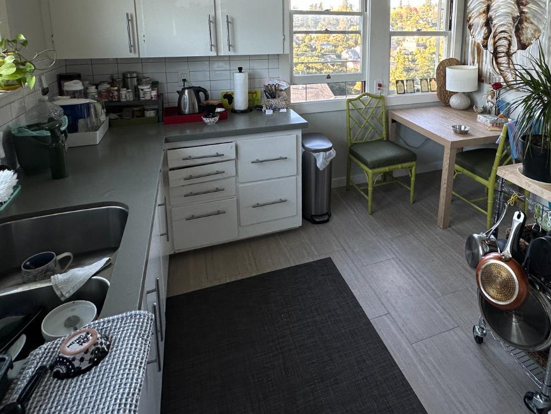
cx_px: 333
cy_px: 89
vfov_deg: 55.2
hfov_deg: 73.1
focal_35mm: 23
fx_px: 366
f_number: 2.2
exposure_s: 1/99
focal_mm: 2.22
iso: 100
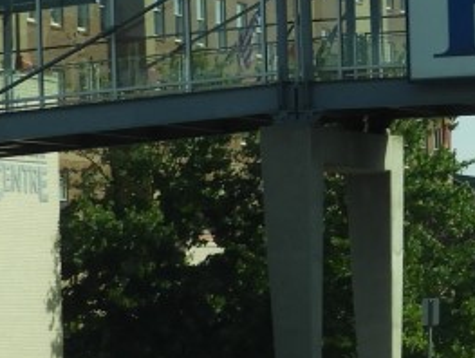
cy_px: 54
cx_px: 977
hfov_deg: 5.9
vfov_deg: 4.5
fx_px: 4507
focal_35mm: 328
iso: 100
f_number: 4.2
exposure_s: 1/640
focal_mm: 10.7
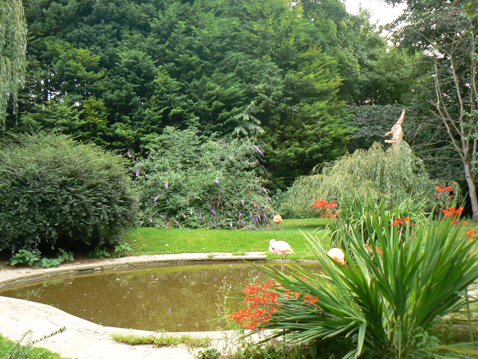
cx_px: 239
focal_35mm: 36
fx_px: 497
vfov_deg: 39.7
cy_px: 180
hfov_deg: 51.4
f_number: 3.6
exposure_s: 1/50
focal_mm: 6
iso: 80
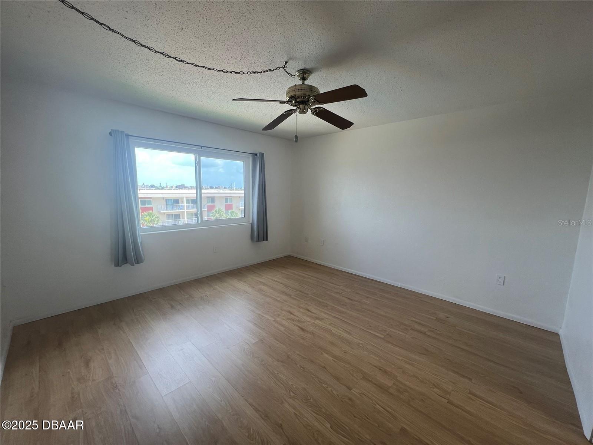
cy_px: 222
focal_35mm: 13
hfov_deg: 106.2
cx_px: 296
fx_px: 223
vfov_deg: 89.9
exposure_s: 1/120
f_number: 1.8
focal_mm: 1.57
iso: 40
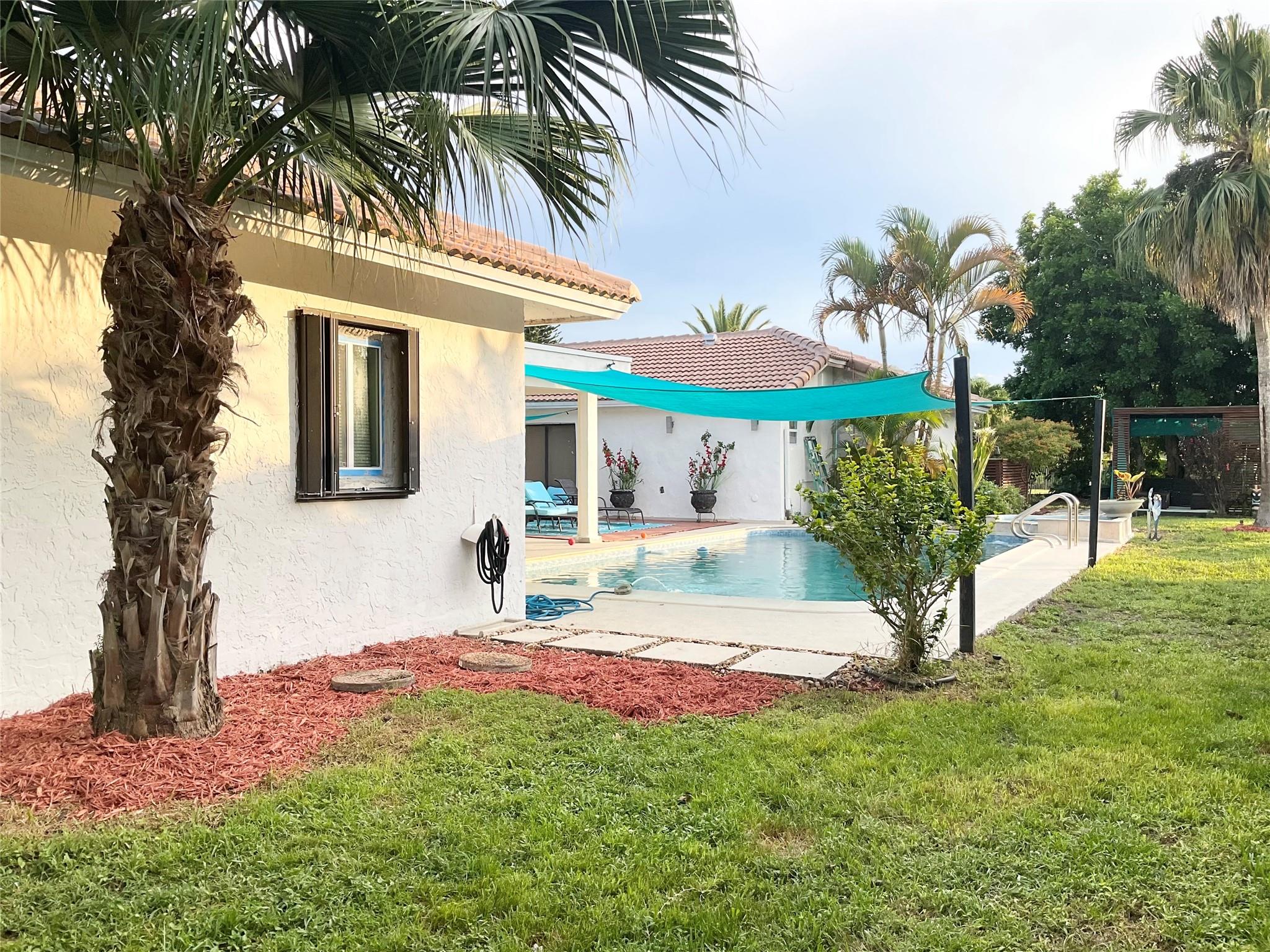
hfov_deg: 61.7
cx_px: 635
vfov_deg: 48.2
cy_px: 476
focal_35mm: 29
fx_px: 1064
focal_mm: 3
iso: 16
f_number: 1.8
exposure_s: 1/403
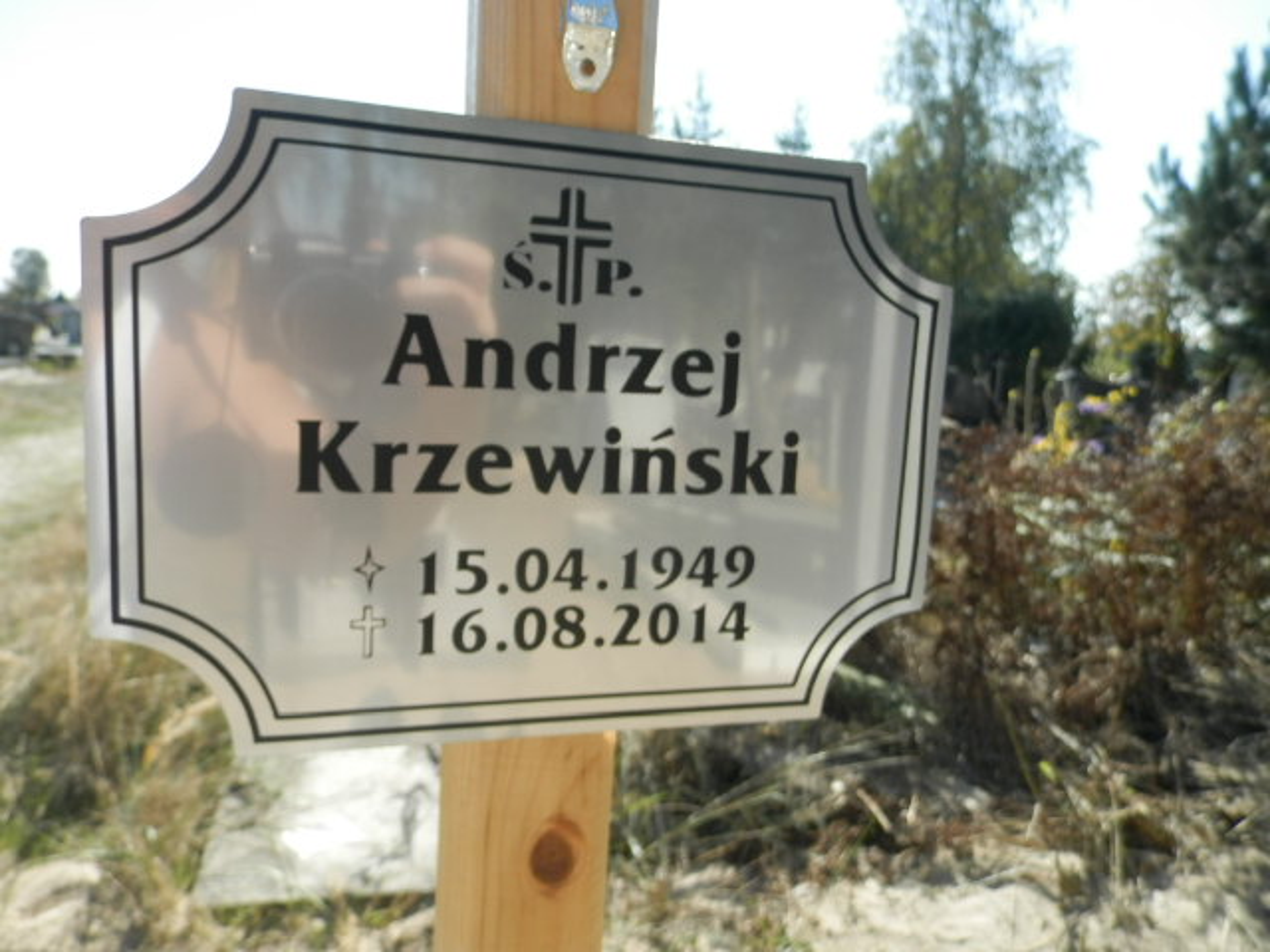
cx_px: 635
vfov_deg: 54.9
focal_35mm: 25
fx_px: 917
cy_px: 476
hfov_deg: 69.4
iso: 100
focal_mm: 4.5
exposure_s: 1/100
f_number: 8.7
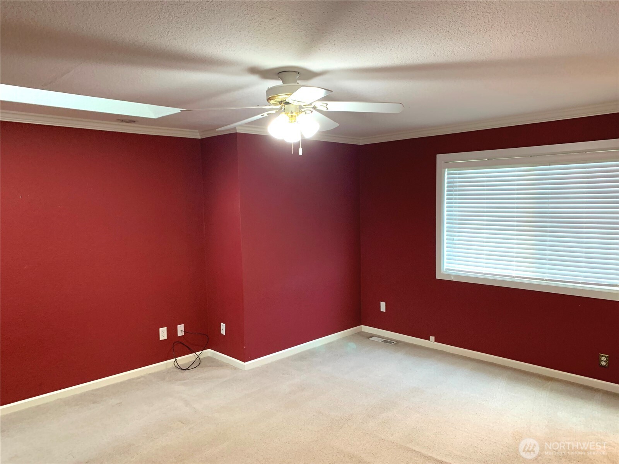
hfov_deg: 67.3
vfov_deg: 53.1
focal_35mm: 26
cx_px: 310
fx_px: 465
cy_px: 232
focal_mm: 4.25
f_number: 1.8
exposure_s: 1/60
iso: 200
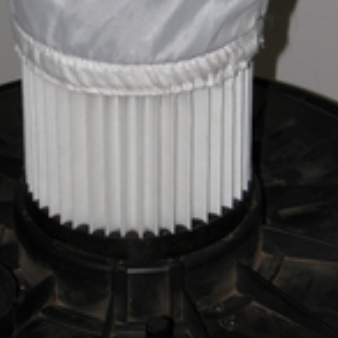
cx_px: 141
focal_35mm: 208
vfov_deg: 8.4
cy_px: 97
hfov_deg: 8.4
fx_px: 2298
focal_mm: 22.3
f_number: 3.5
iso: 100
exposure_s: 1/125
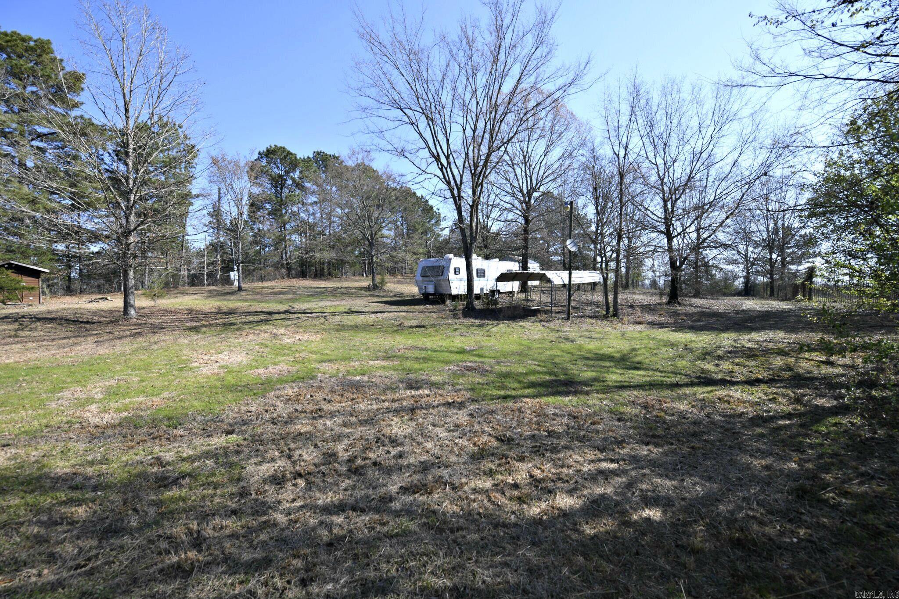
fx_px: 350
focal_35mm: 14
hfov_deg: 104.3
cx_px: 450
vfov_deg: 81.2
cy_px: 300
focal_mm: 14
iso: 64
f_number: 6.3
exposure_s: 1/160
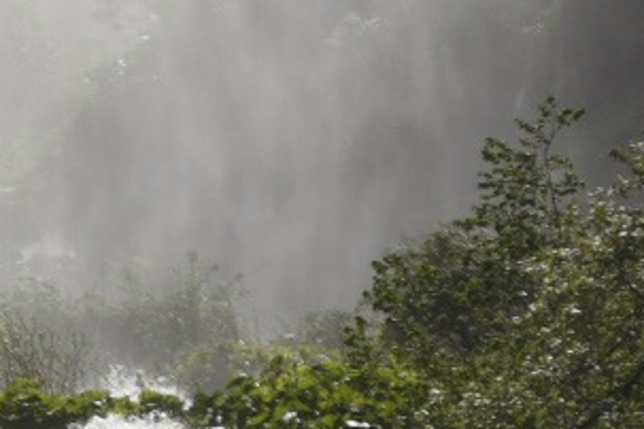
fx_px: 12915
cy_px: 977
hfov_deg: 2.8
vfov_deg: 1.9
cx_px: -678
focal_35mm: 722
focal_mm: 135
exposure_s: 1/4000
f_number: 2.8
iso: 100
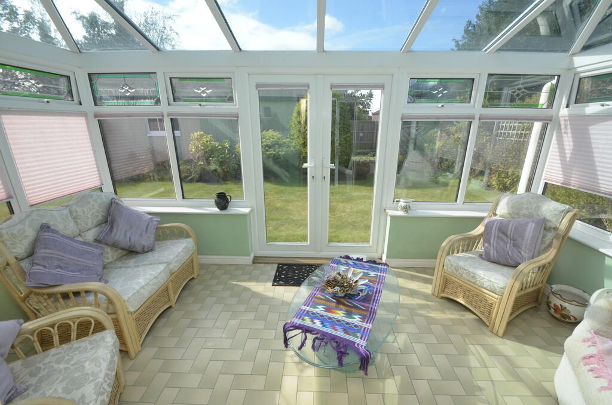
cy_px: 202
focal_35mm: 15
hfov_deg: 100.5
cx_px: 306
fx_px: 254
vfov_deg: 77.1
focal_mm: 10
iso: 140
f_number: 7.1
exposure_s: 1/200
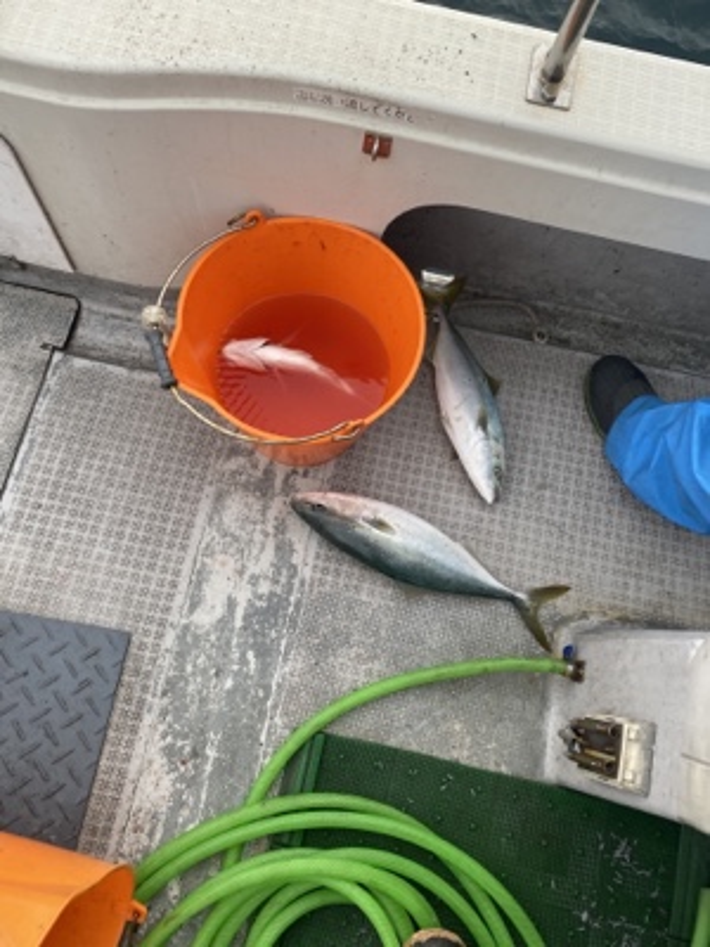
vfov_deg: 67.3
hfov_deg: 53.1
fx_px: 711
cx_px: 355
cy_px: 474
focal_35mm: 26
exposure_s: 1/122
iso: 50
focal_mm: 4.25
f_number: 1.8
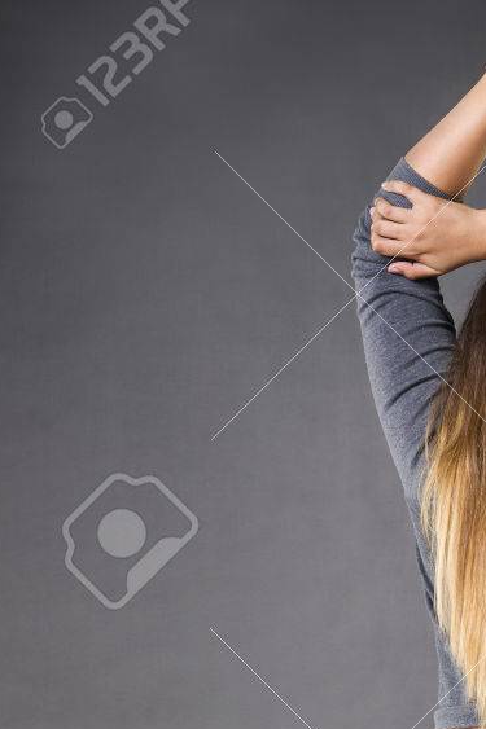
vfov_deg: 15.8
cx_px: 552
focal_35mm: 127
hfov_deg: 10.6
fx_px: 2573
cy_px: 769
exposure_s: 1/200
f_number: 8
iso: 200
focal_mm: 55
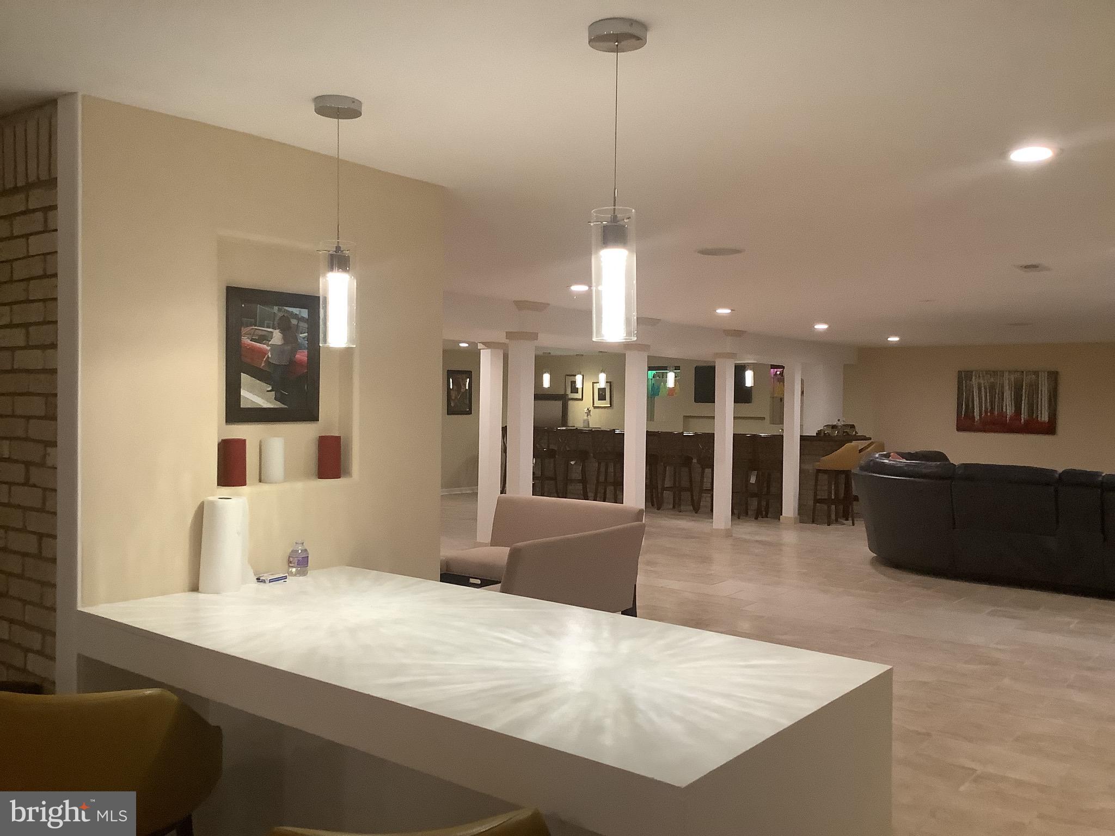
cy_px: 418
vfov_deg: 45.4
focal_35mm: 31
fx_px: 999
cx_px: 558
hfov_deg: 58.4
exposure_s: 1/60
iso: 200
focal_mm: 3.3
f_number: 2.4
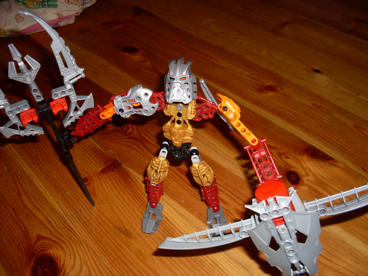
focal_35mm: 38
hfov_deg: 49.0
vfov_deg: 37.7
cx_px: 184
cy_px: 138
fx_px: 404
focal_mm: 6.3
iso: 100
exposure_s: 1/45
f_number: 2.8
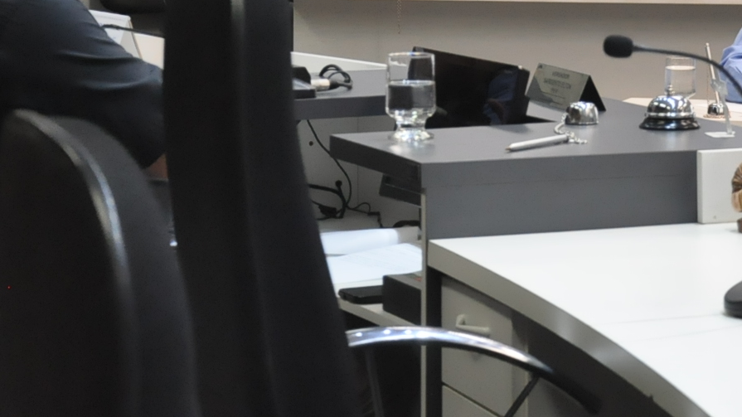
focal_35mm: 169
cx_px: 516
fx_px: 3329
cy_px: -123
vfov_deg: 7.1
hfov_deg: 12.7
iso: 2000
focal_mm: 45
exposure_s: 1/125
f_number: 5.6
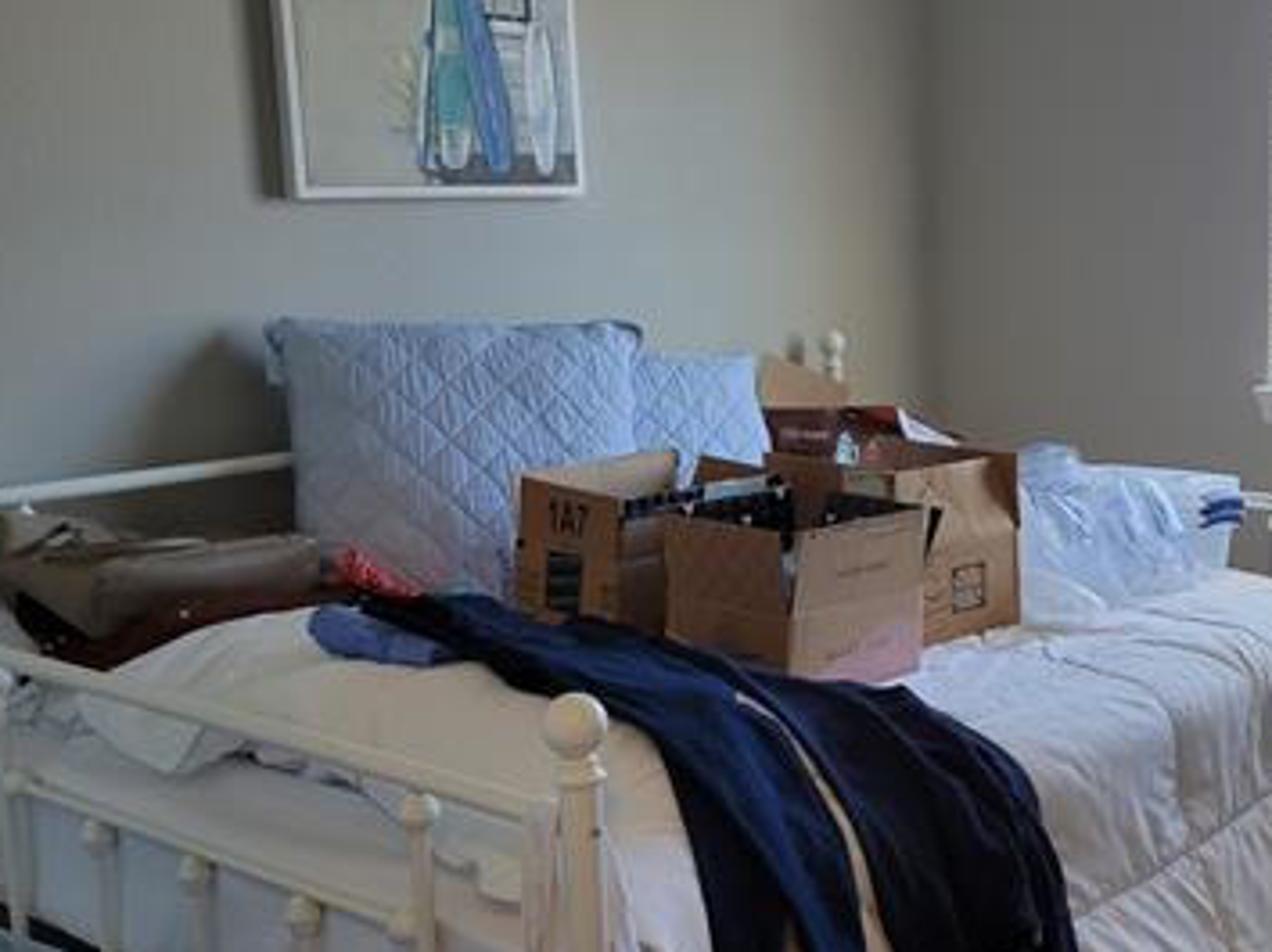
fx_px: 1726
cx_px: 1067
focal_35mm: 47
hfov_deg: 38.5
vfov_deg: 30.8
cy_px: 508
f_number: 1.8
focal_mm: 5.4
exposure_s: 1/119
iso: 80
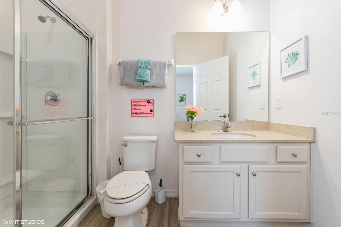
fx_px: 142
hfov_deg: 100.4
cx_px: 170
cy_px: 114
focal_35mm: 15
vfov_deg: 77.3
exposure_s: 1/15
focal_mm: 10
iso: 400
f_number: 9
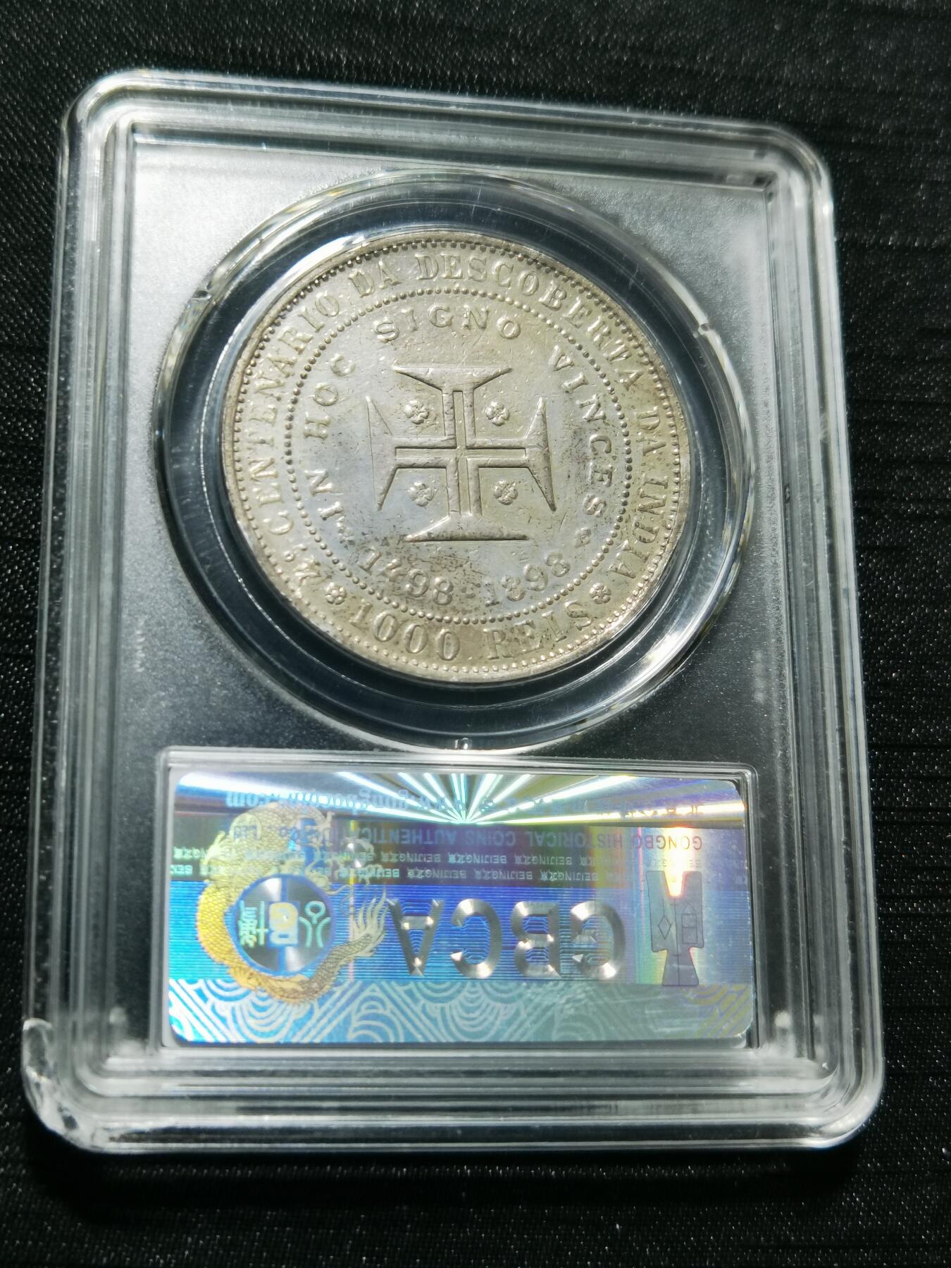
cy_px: 634
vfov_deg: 38.9
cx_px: 476
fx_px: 1795
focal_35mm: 49
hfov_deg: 29.7
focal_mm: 6.67
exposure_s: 1/100
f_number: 1.9
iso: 100
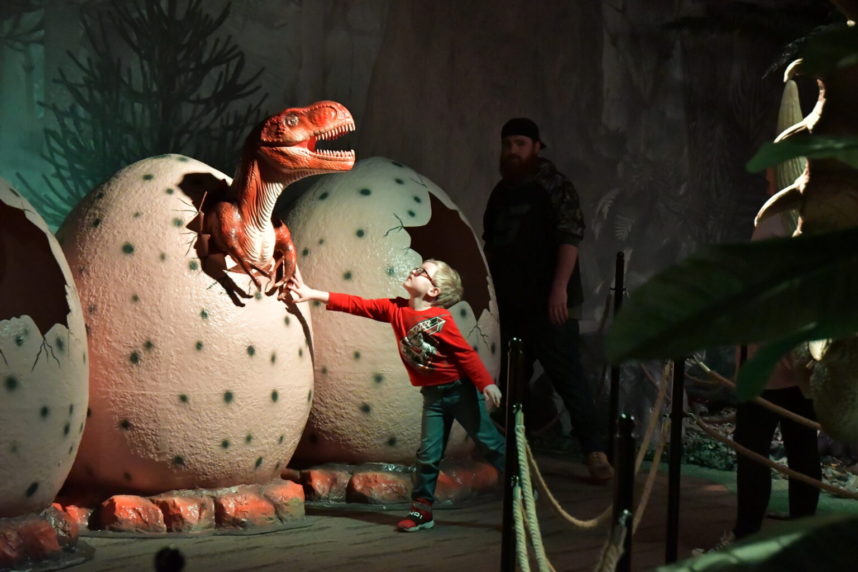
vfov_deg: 13.0
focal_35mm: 105
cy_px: 286
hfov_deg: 19.5
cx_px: 429
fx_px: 2502
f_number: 7.1
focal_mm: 70
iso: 6400
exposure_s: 1/200
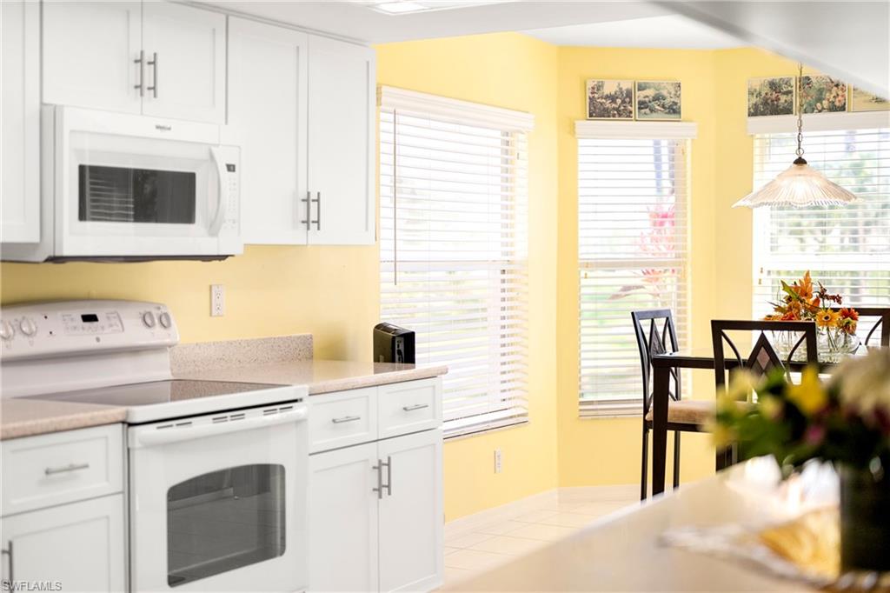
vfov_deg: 27.0
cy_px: 296
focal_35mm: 50
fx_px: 1236
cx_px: 445
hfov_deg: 39.6
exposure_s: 1/800
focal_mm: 50
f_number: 1.8
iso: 250
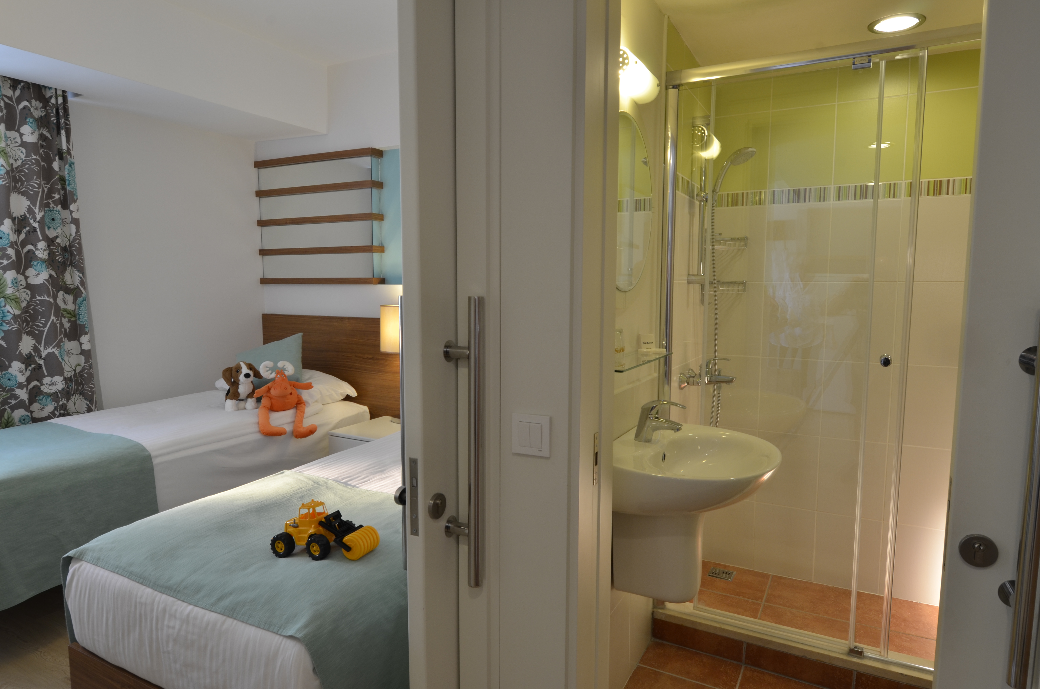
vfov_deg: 59.3
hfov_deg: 81.3
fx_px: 605
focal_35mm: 21
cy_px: 344
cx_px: 520
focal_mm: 14
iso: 200
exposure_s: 1/4
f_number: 11
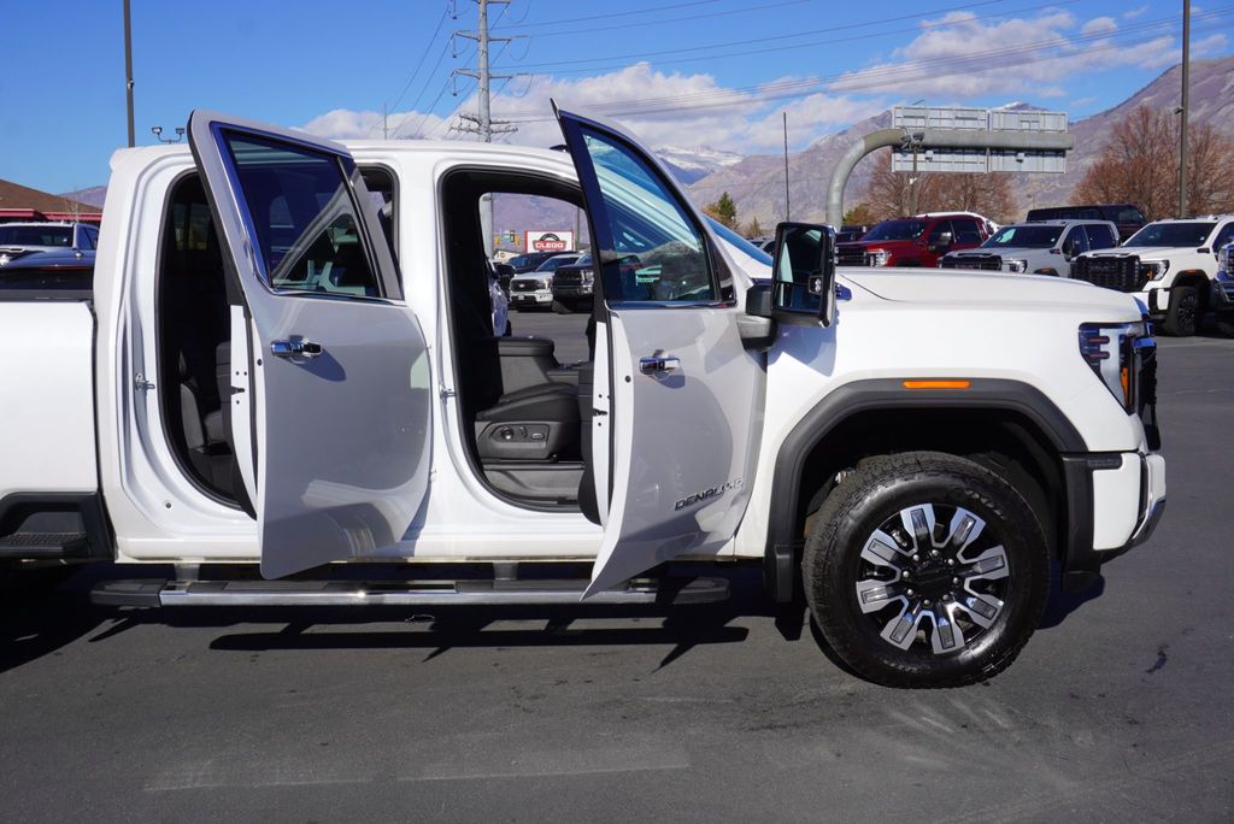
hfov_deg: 49.5
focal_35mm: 39
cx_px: 617
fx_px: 1338
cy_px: 412
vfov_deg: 34.3
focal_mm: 26
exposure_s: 1/250
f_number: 11
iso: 100
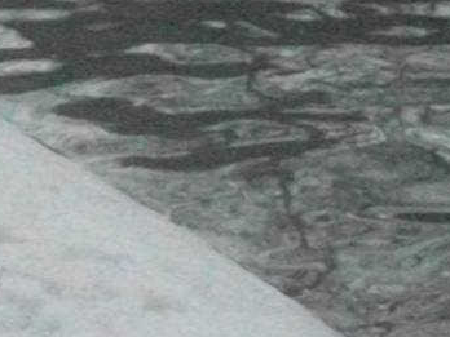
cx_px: 54
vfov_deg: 4.2
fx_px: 4602
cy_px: 318
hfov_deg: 5.6
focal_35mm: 354
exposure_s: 1/60
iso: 800
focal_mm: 13.7
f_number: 4.6
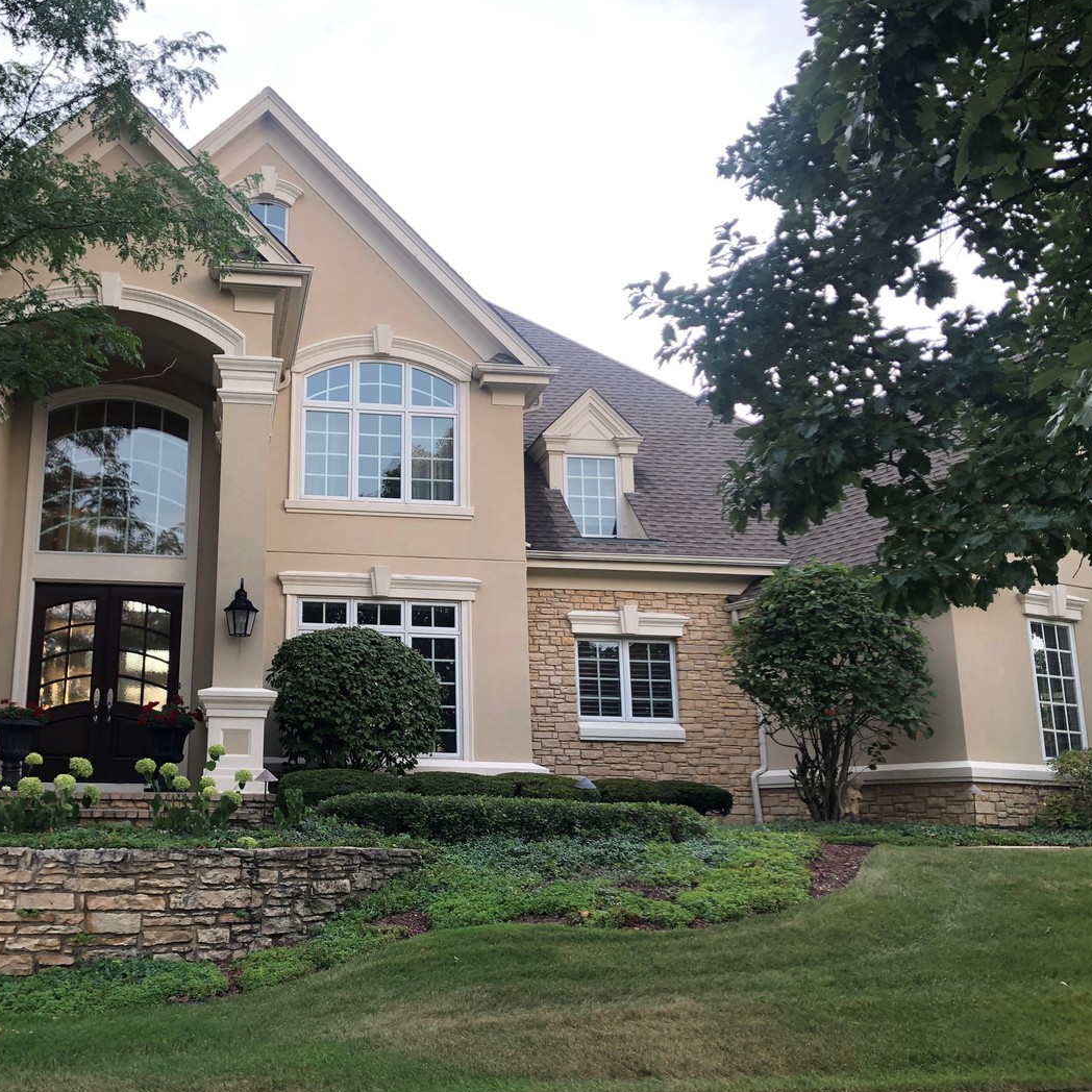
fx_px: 1213
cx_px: 354
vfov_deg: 48.5
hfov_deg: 47.6
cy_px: 550
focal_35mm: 34
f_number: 1.8
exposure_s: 1/129
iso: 20
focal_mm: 3.99
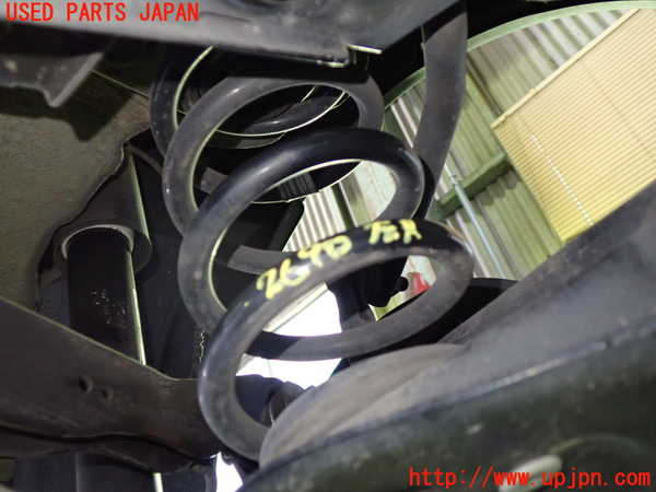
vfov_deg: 46.8
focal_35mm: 30
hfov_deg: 60.0
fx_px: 569
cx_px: 328
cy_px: 246
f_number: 2.3
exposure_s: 1/30
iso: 800
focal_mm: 5.4
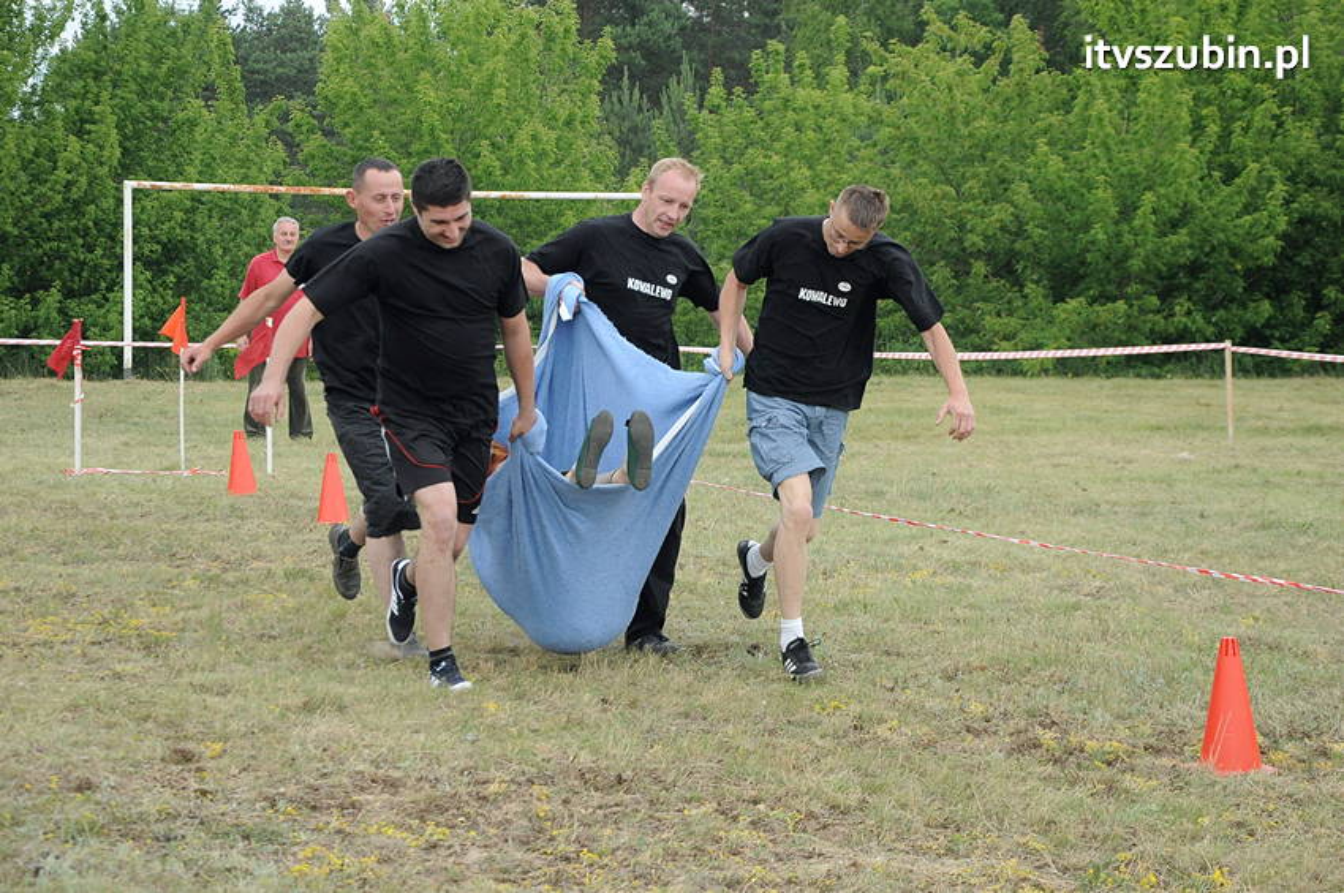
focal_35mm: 99
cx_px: 672
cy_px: 446
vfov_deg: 13.8
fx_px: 3692
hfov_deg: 20.6
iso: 800
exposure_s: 1/640
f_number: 7.1
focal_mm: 66
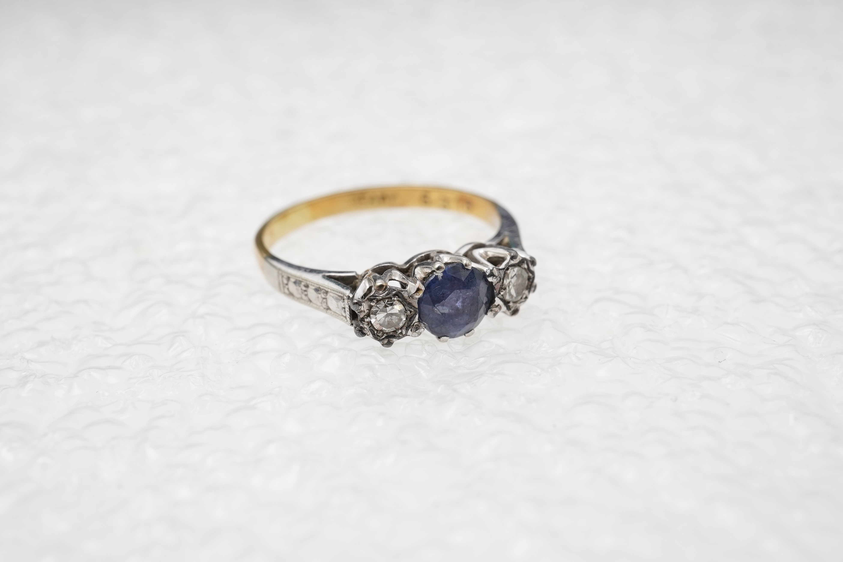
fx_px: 1054
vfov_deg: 29.9
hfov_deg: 43.6
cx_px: 422
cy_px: 281
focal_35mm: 45
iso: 500
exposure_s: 1/125
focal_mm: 30
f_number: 20
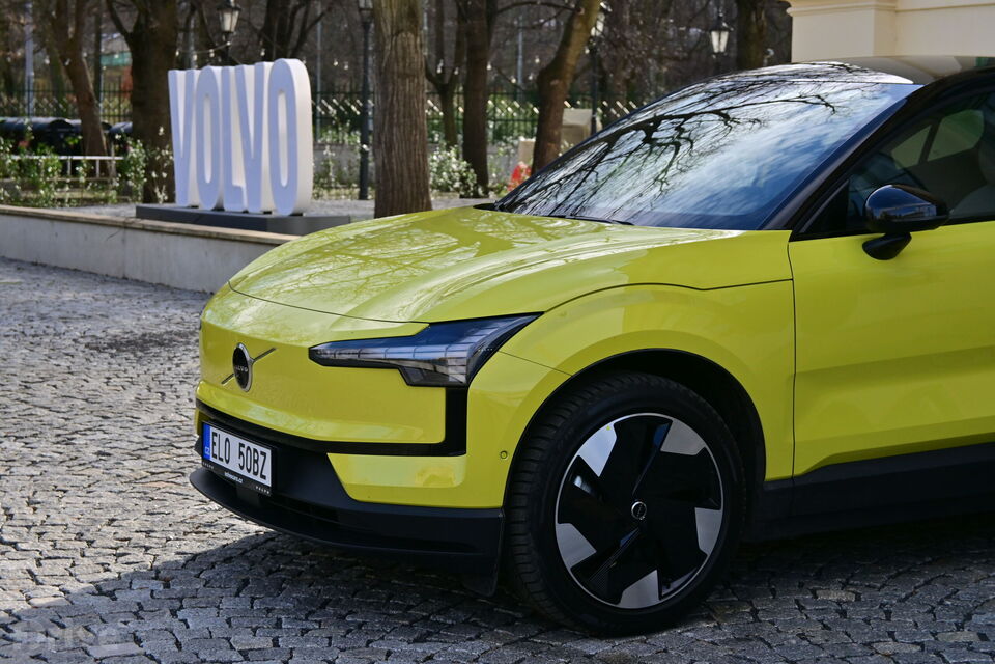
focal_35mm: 75
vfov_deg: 18.2
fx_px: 2073
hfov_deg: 27.0
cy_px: 332
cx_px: 498
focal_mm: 50
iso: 250
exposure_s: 1/640
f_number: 6.3
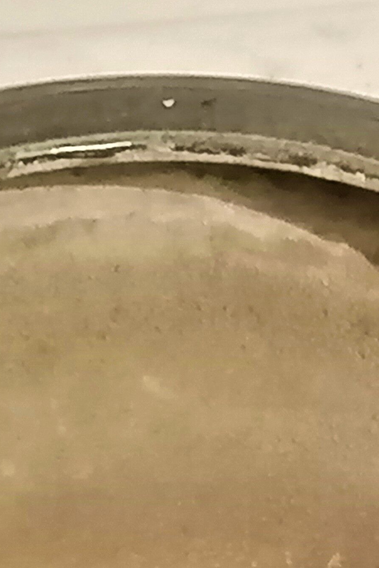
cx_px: 114
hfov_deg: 4.9
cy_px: 650
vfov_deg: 7.3
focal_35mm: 281
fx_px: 4437
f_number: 1.8
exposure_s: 1/25
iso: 400
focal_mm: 5.4
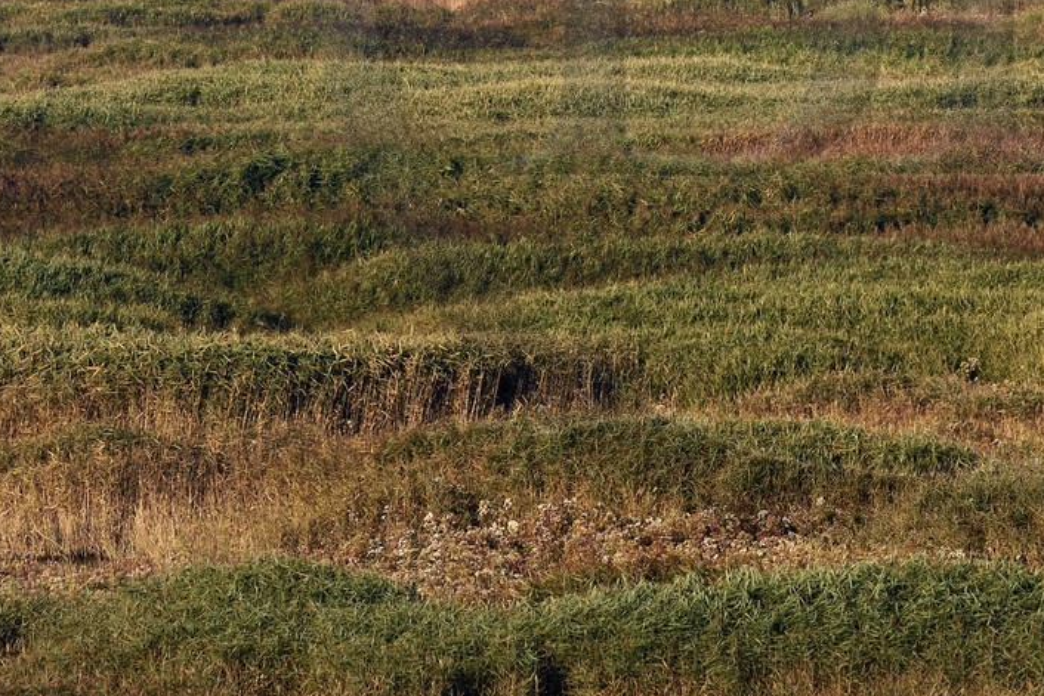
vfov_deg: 3.0
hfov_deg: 4.5
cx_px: 914
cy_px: -66
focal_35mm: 453
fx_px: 13139
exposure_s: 1/250
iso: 200
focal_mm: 200
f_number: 9
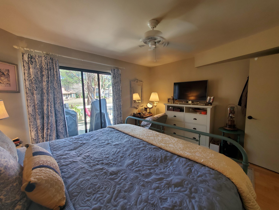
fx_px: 105
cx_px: 140
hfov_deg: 106.2
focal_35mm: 13
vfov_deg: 89.9
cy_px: 105
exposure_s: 1/14
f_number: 2.2
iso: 40
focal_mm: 1.8
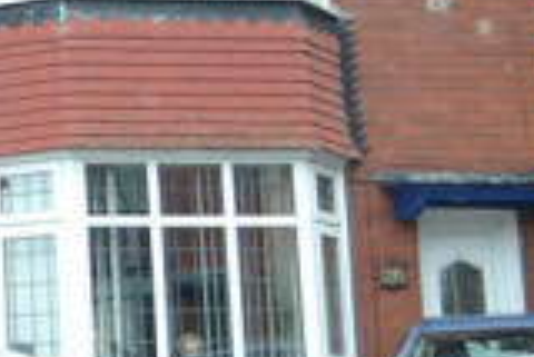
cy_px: 122
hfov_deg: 13.7
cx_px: -409
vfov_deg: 10.2
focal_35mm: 135
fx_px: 2004
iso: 100
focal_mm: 22
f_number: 3.8
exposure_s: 1/160
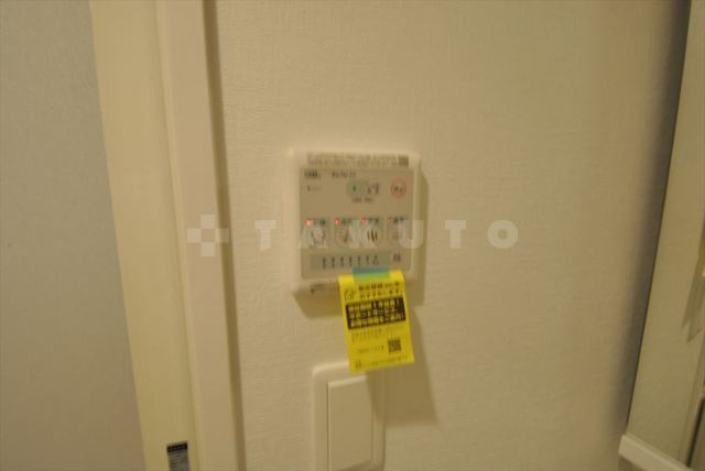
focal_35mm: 16
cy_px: 236
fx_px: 323
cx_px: 352
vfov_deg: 72.2
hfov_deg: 94.9
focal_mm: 11
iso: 100
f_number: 11
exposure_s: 1/1.6
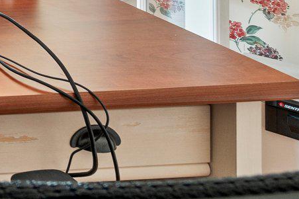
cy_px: -194
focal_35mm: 68
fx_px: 565
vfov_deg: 15.9
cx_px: -290
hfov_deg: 19.0
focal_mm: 10
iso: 100
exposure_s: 1/1.67
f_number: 8
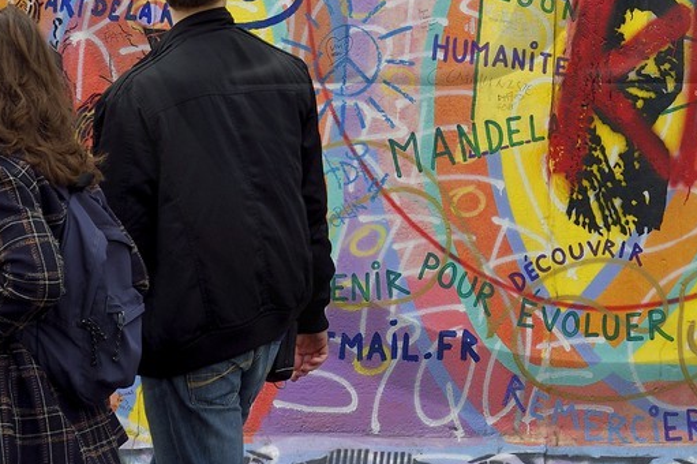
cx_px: 614
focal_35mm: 119
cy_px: -138
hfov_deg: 17.0
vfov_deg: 11.2
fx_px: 2302
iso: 400
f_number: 9
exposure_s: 1/500
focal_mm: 38
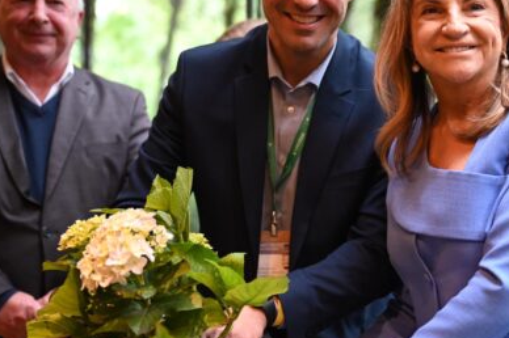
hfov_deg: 22.6
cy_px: 167
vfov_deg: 15.3
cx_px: 391
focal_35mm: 89
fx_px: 1257
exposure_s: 1/200
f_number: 2.8
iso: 3200
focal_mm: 48
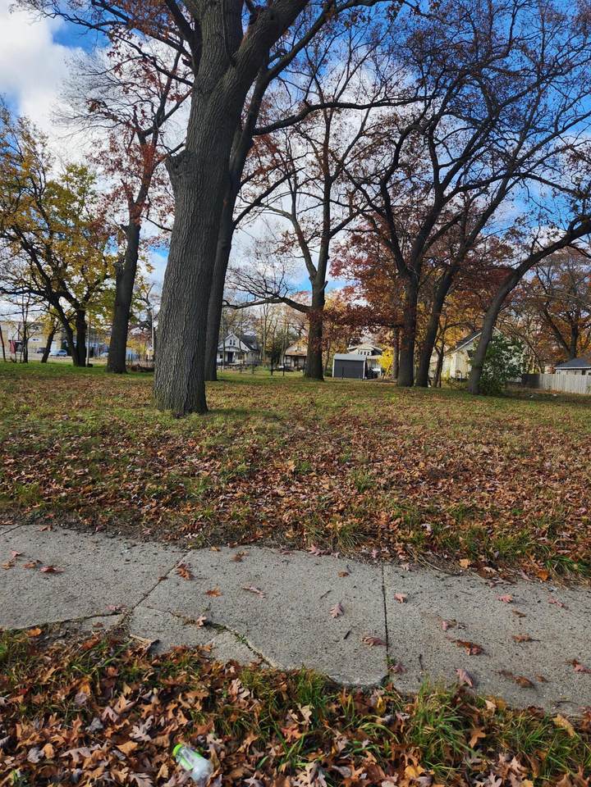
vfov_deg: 73.9
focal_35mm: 23
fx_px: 524
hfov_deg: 58.9
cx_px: 296
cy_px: 394
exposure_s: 1/569
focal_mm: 5.4
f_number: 1.8
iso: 20
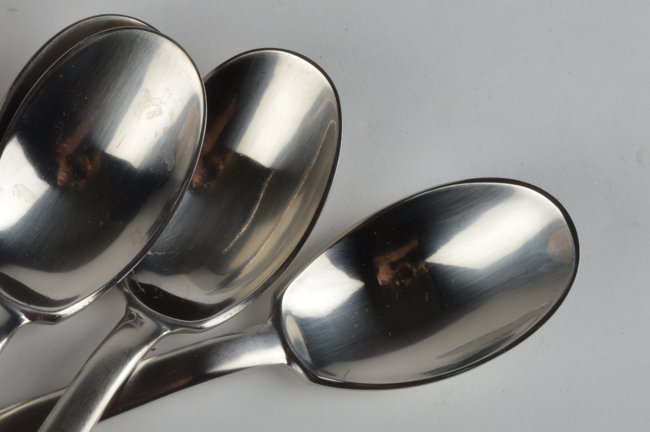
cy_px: 188
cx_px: 111
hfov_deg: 18.6
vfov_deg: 12.5
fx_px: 1966
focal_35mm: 109
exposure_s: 1/125
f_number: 22
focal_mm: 42
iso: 100
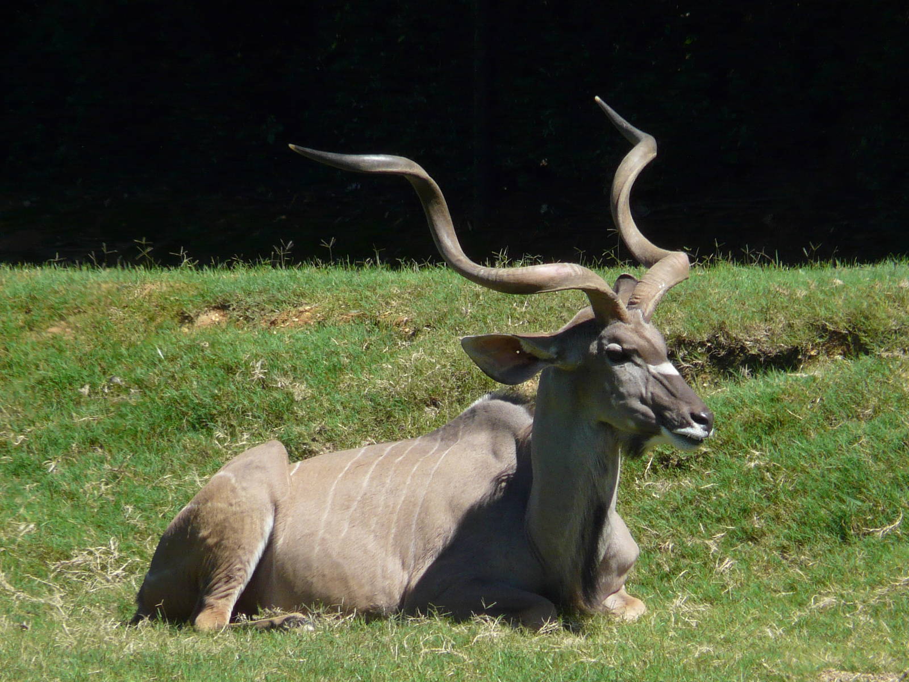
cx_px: 454
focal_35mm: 803
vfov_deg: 1.9
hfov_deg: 2.5
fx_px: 21086
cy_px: 341
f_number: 5.6
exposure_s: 1/400
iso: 100
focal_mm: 82.8
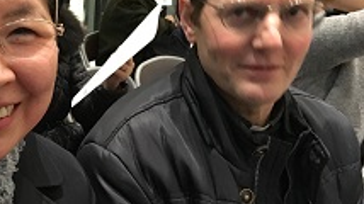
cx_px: 34
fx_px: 569
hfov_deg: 33.5
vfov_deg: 20.2
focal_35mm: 59
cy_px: 141
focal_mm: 4.15
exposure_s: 1/15
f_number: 2.2
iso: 320
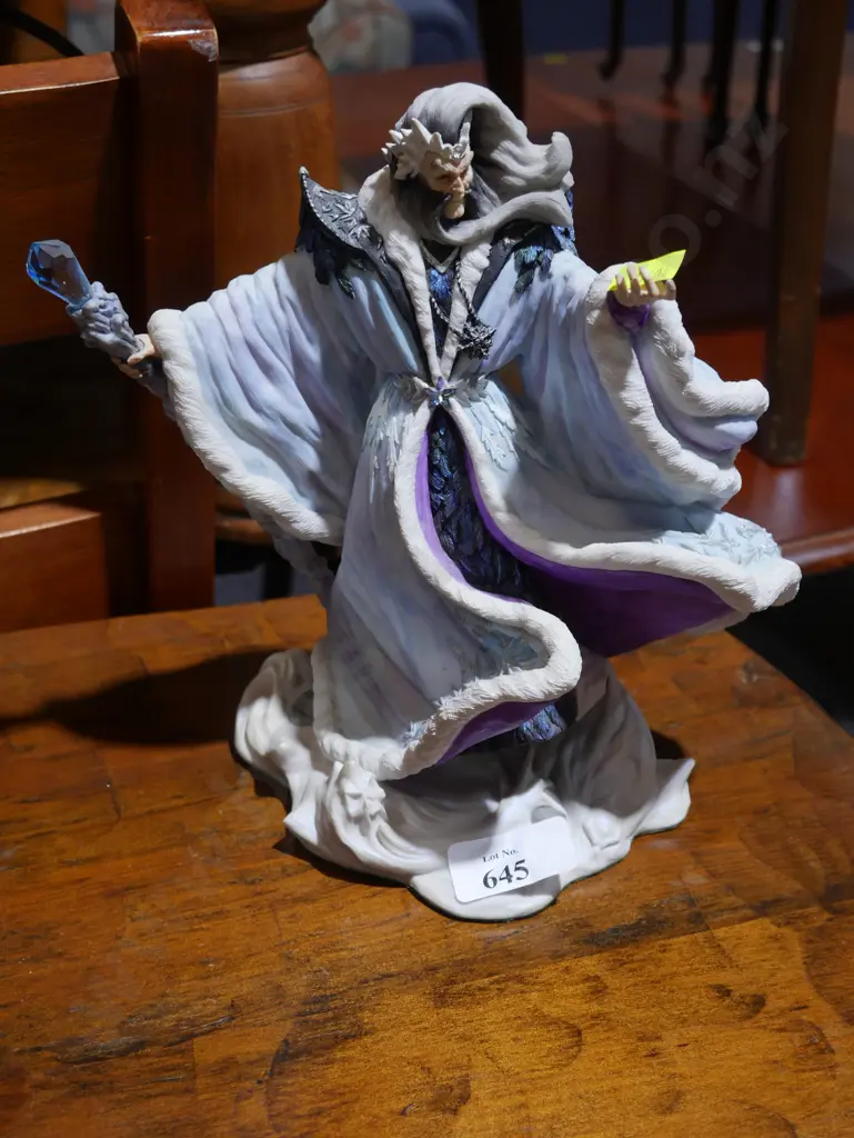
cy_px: 569
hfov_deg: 29.1
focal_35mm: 50
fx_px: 1643
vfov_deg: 38.2
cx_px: 427
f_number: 5.3
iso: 640
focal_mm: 25
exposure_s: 1/60
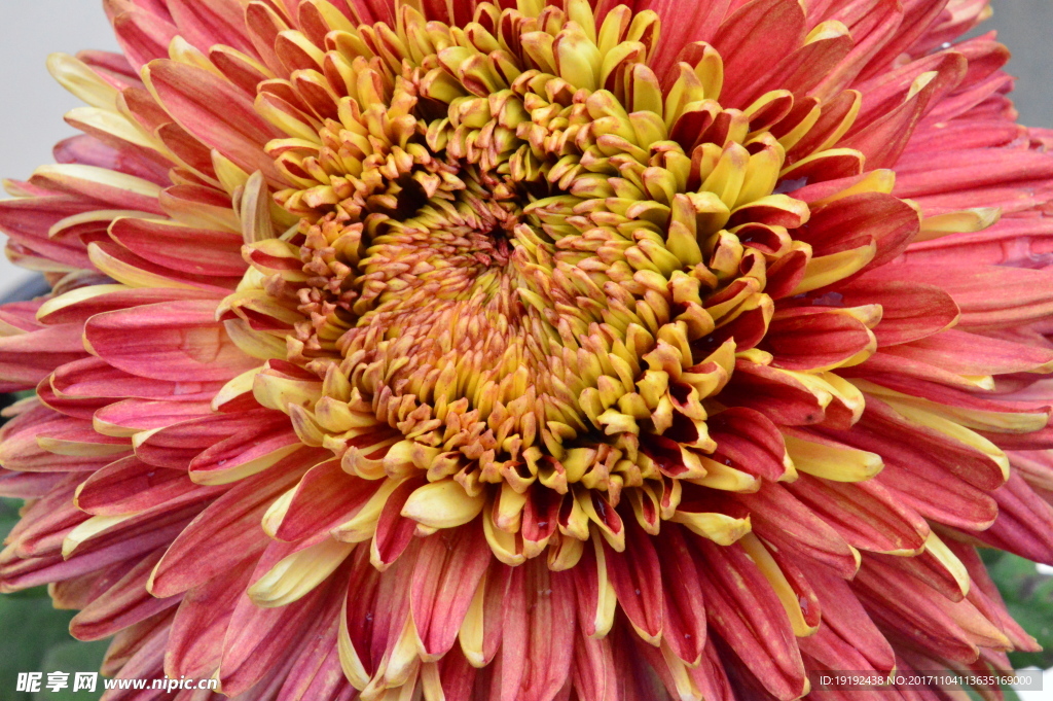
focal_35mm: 120
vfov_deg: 11.4
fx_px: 3507
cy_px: 350
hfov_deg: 17.1
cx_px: 526
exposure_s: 1/250
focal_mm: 80
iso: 5000
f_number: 20
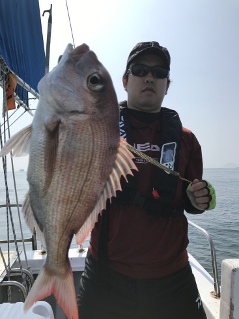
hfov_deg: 49.7
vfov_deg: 63.5
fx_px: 258
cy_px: 160
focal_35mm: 28
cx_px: 120
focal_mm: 3.99
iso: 20
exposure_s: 1/3300
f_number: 1.8
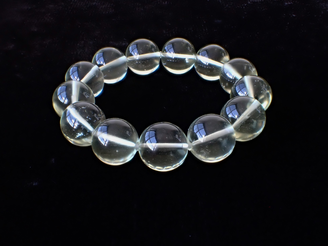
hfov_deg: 60.0
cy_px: 123
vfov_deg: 46.8
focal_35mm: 30
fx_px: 284
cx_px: 164
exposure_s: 1/125
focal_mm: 5.4
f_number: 3.2
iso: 500
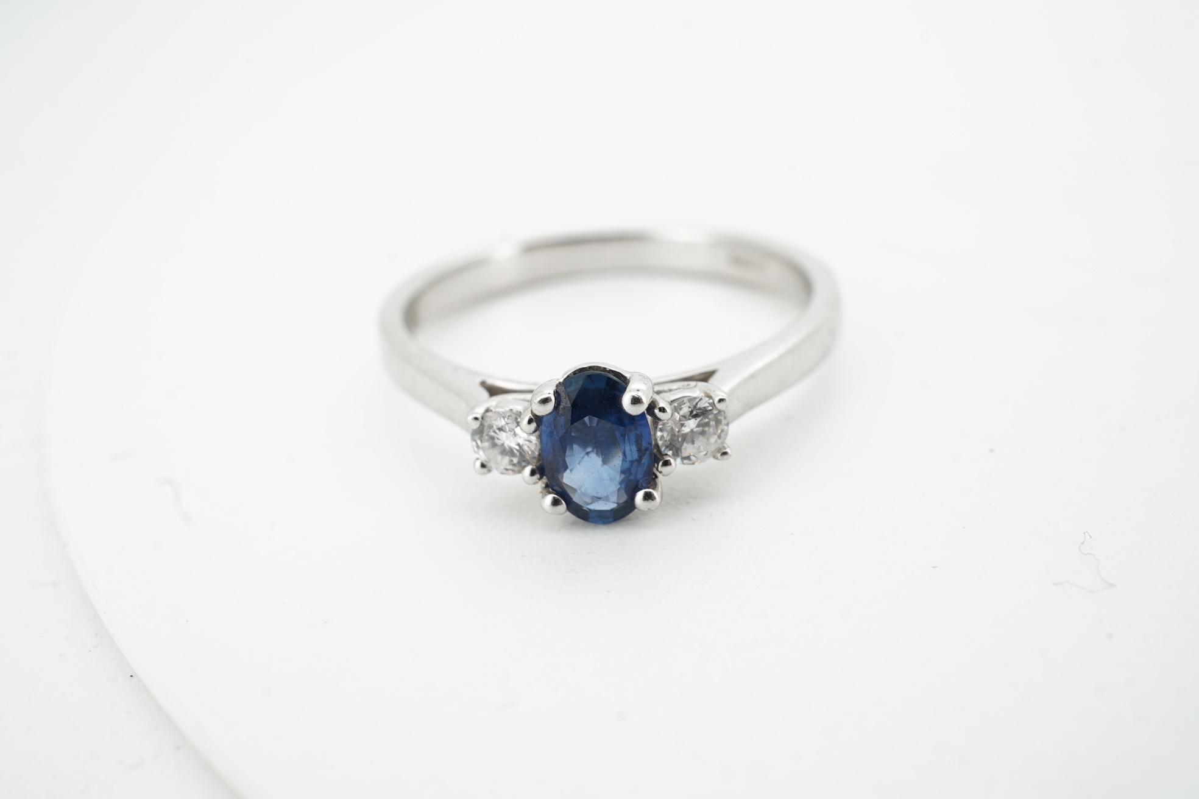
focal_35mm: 45
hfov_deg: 43.6
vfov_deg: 29.9
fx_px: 1499
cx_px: 600
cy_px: 400
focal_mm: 30
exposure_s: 1/80
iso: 200
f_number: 22
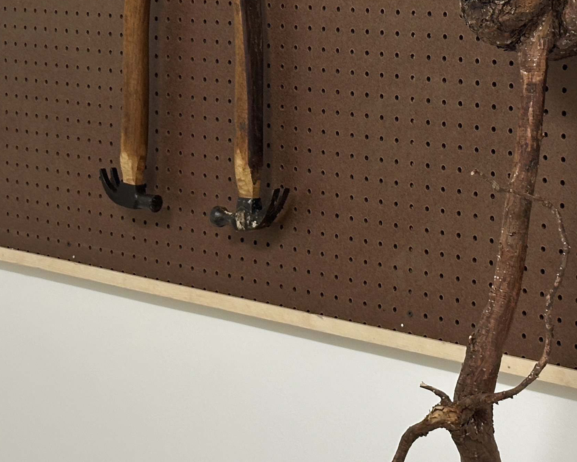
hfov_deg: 17.0
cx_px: 372
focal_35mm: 113
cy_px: 136
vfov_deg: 13.6
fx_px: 1929
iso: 160
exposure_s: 1/60
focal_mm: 6.86
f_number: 1.78
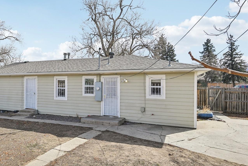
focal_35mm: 26
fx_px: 176
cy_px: 83
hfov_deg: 69.1
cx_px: 93
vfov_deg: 50.2
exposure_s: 1/80
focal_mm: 20.5
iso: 64
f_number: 11
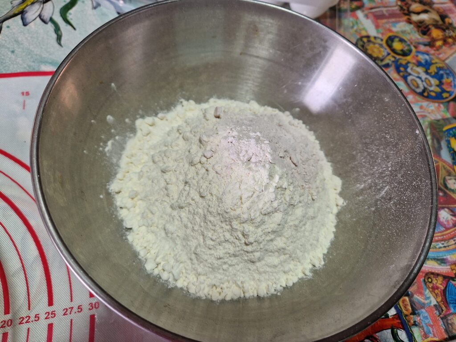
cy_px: 171
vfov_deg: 58.9
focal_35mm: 23
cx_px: 228
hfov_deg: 73.9
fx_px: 303
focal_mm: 5.4
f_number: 1.8
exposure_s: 1/100
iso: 64
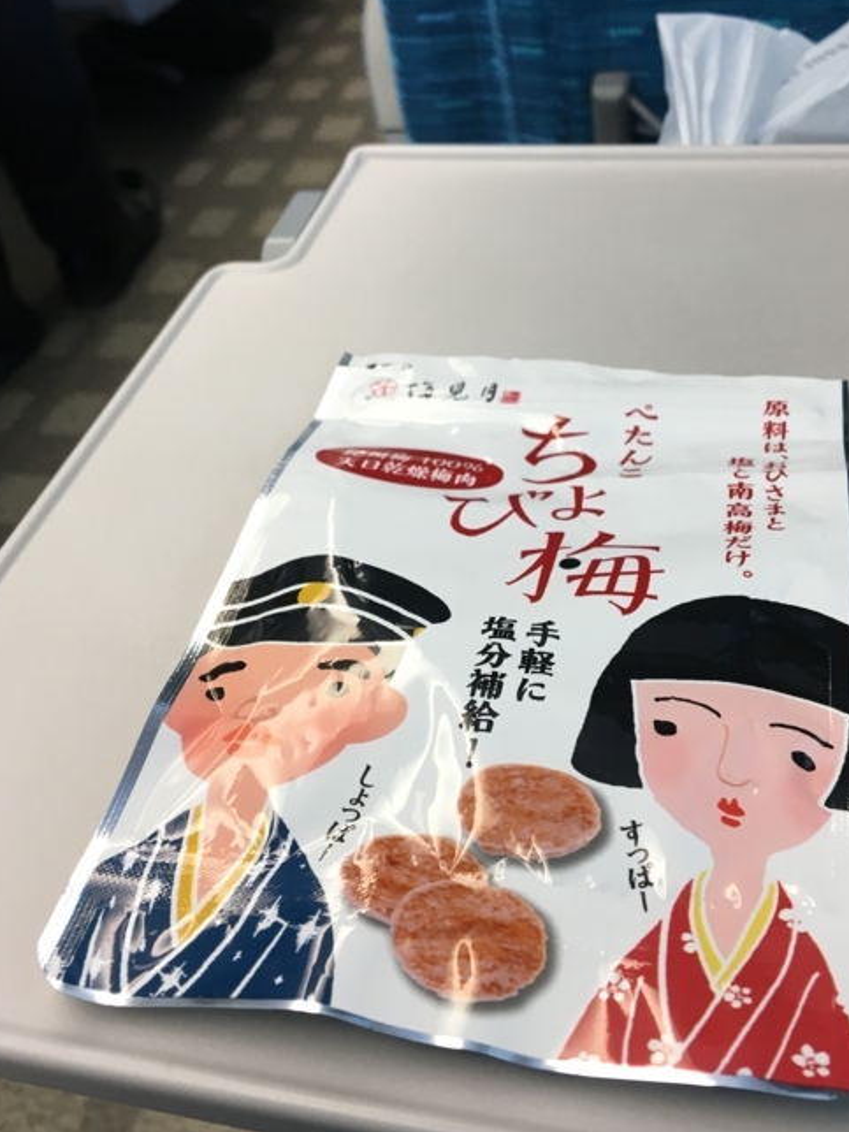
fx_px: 1177
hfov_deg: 39.6
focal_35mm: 36
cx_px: 487
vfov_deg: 51.4
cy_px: 557
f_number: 2.2
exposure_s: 1/30
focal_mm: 4.15
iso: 32
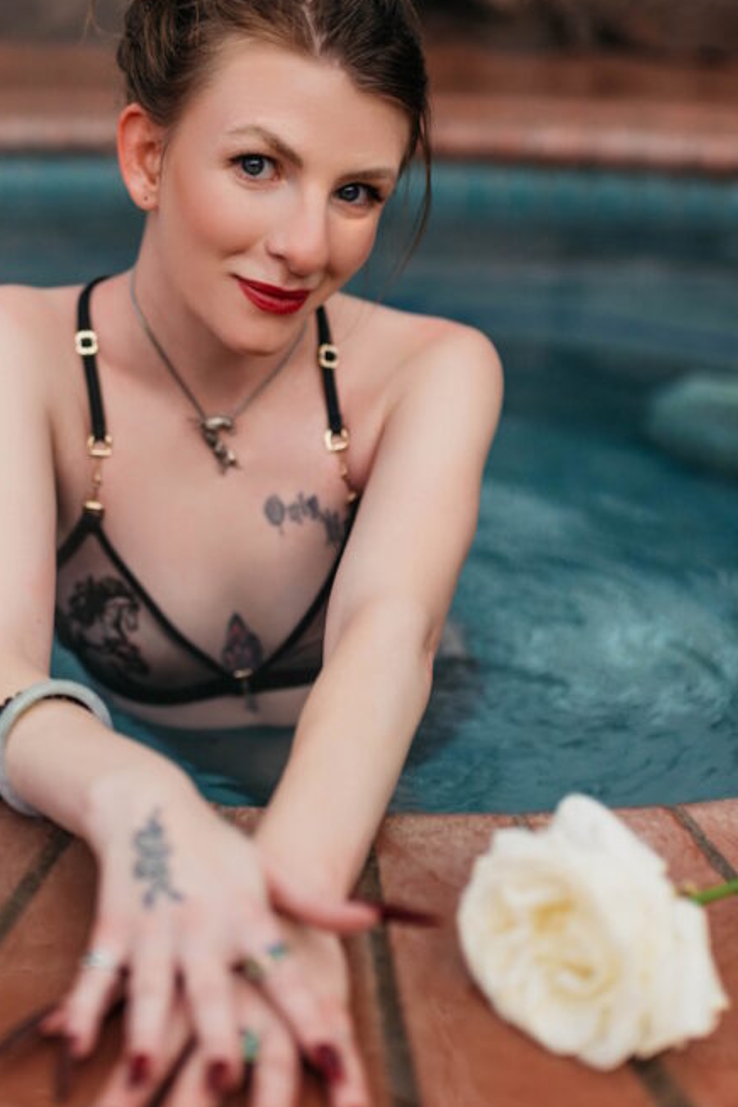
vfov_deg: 36.2
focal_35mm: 55
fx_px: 1690
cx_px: 204
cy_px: 559
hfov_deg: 24.4
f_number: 1.4
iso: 250
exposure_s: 1/1600
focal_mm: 35
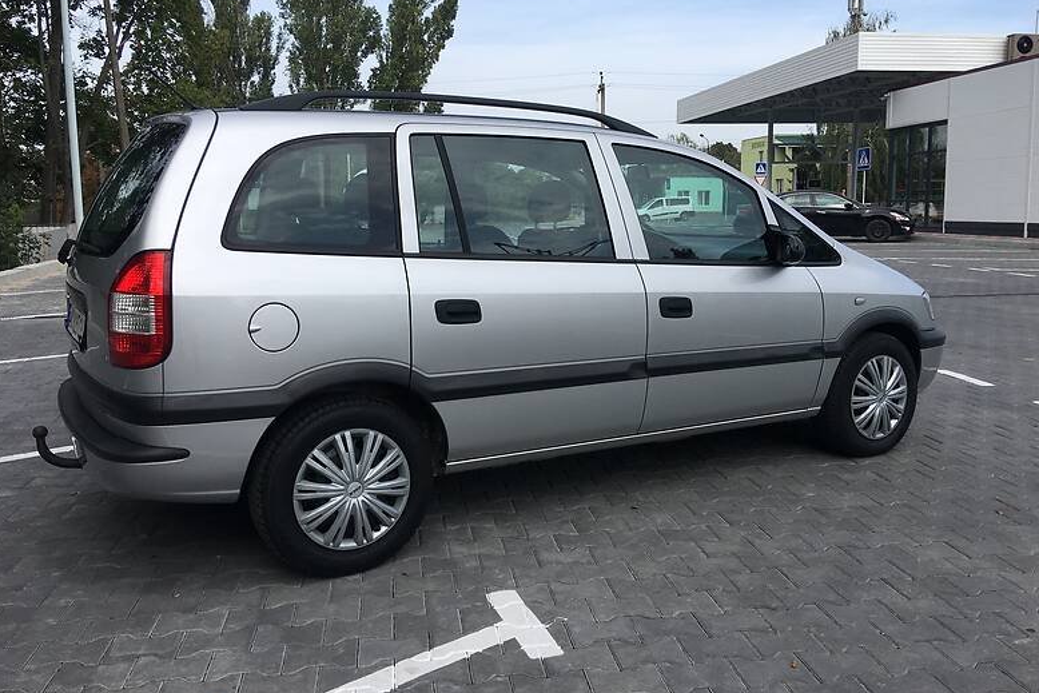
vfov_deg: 42.3
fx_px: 895
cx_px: 526
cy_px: 315
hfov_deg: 60.3
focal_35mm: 31
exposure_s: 1/1068
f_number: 2.2
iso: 25
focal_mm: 4.2
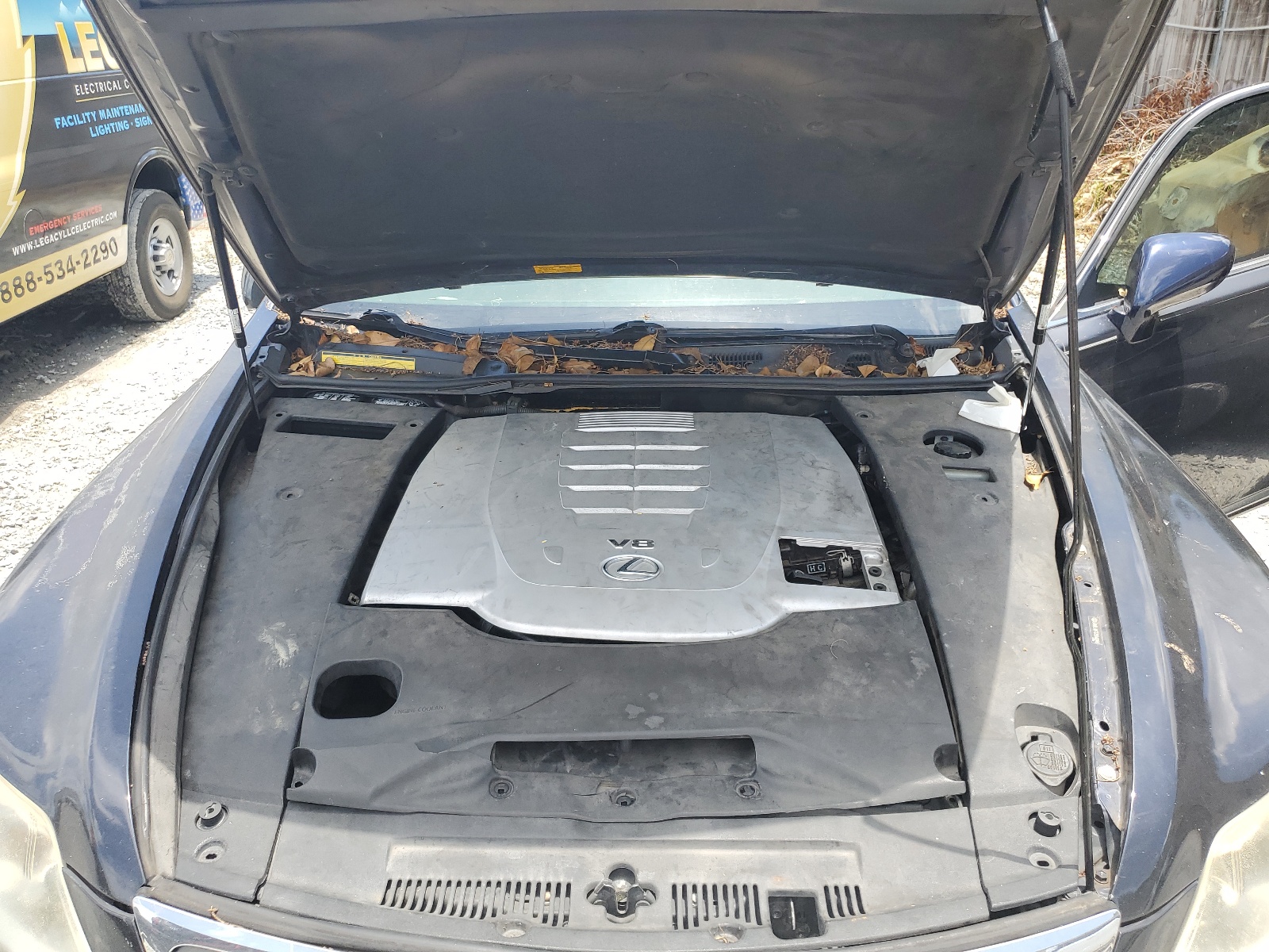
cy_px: 476
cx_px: 634
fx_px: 953
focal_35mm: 26
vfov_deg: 53.1
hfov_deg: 67.3
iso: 50
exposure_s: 1/714
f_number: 1.5
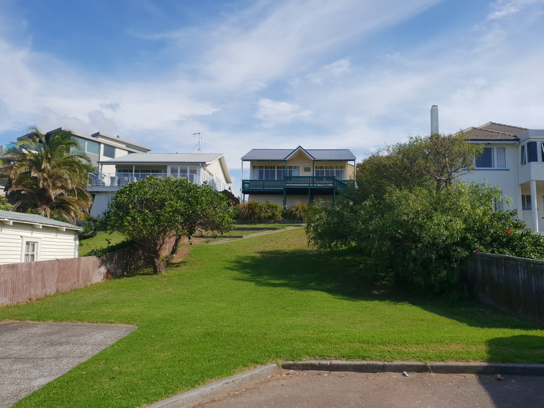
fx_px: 409
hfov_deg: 67.3
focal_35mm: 26
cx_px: 272
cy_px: 204
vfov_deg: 53.1
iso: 50
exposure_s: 1/1414
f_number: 2.4
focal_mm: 4.3
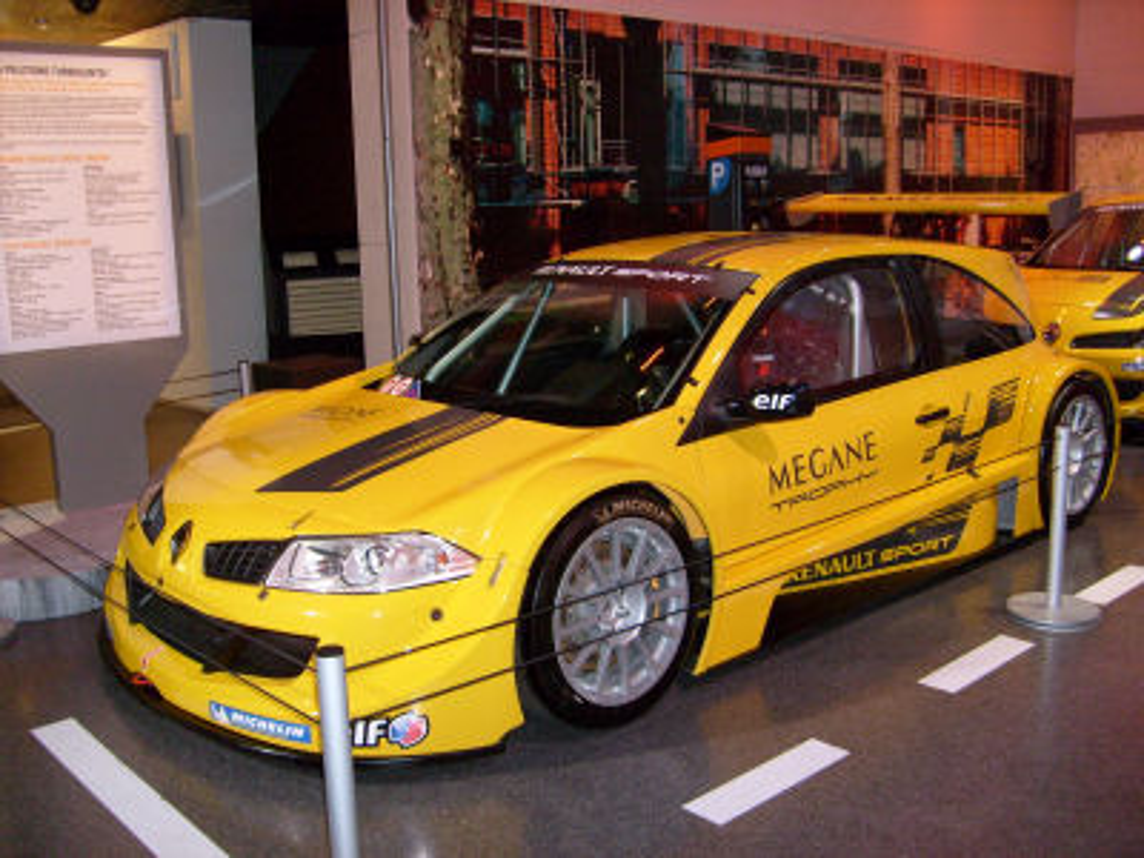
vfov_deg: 40.7
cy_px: 429
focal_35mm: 35
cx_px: 572
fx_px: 1157
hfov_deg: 52.6
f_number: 2.8
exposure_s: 1/45
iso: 120
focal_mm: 5.8
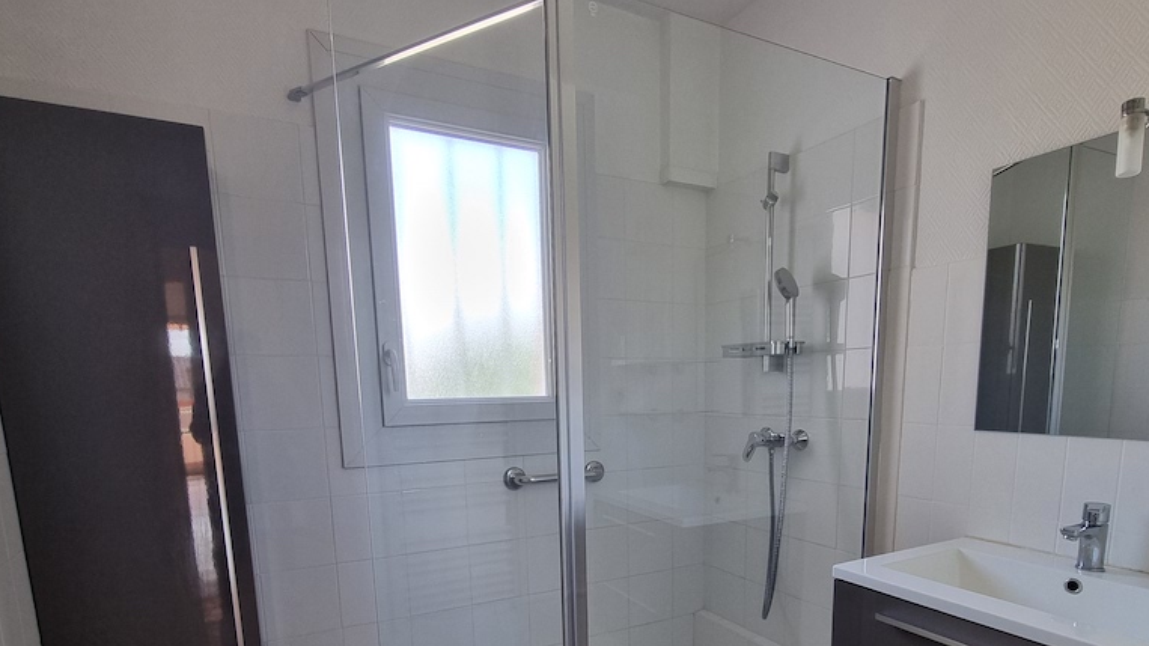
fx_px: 579
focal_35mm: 19
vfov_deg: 55.8
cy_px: 477
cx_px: 608
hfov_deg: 89.5
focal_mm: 2.2
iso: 125
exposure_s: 1/70
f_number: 2.2
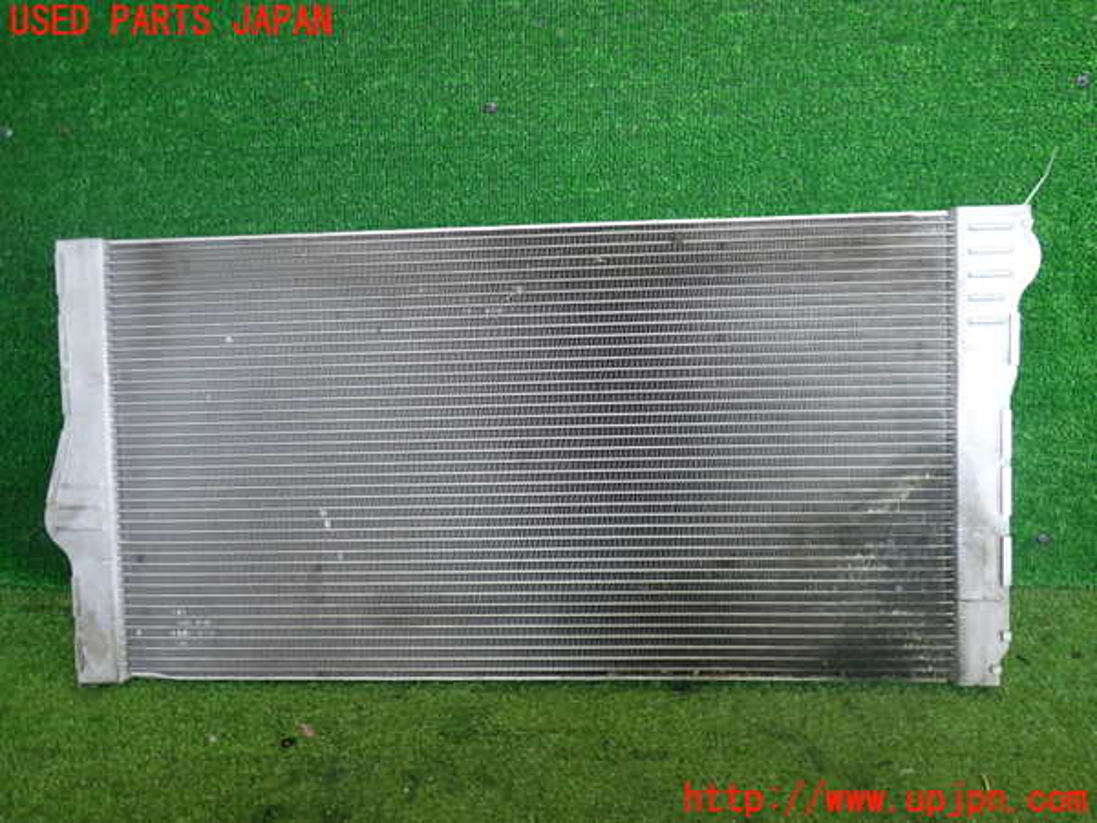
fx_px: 951
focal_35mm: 30
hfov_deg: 60.0
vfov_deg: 46.8
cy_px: 412
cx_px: 548
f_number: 2.3
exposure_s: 1/80
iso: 200
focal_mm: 5.4
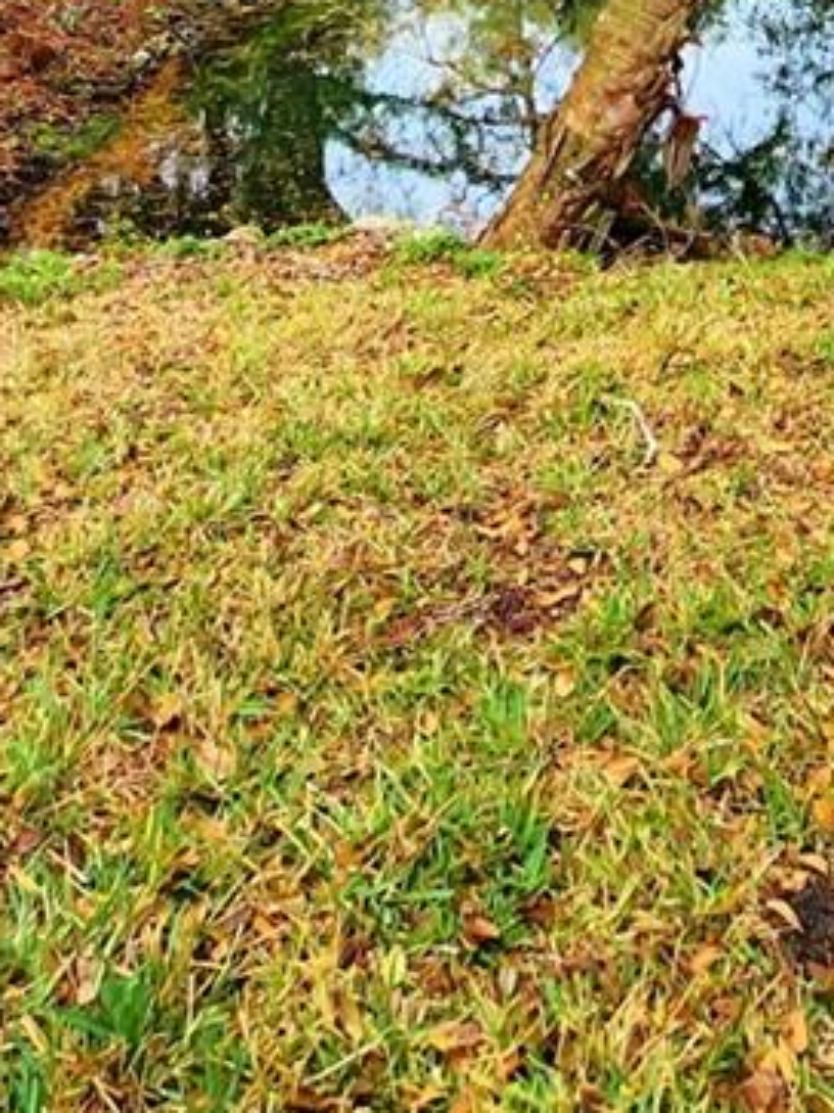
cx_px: 714
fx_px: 1382
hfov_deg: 32.3
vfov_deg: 31.2
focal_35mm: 43
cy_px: -411
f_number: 2.2
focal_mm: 2.2
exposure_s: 1/1145
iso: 50
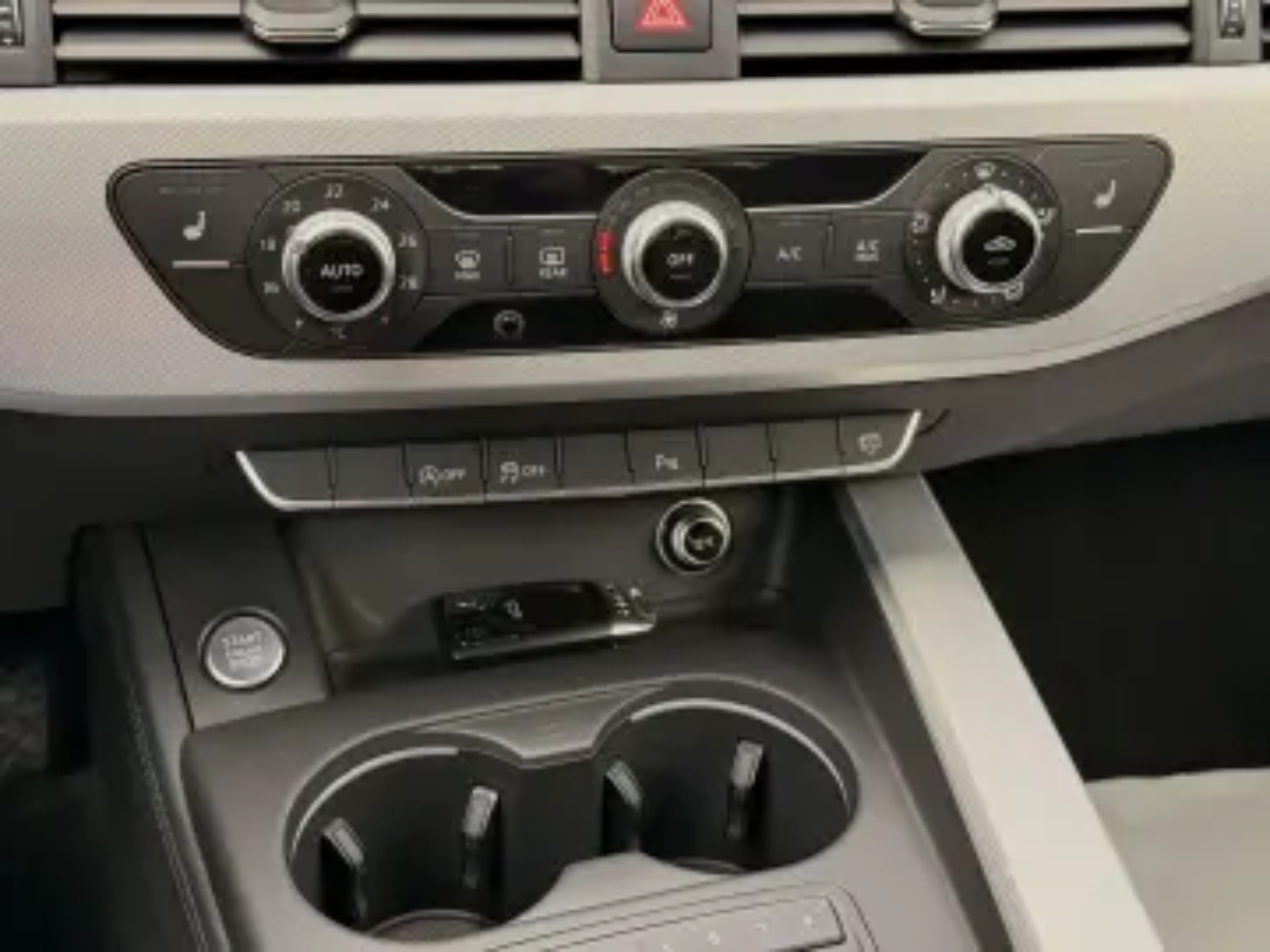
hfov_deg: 39.7
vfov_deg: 30.3
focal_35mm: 48
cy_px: 476
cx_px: 635
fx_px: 1761
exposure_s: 1/60
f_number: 1.78
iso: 250
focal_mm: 6.76
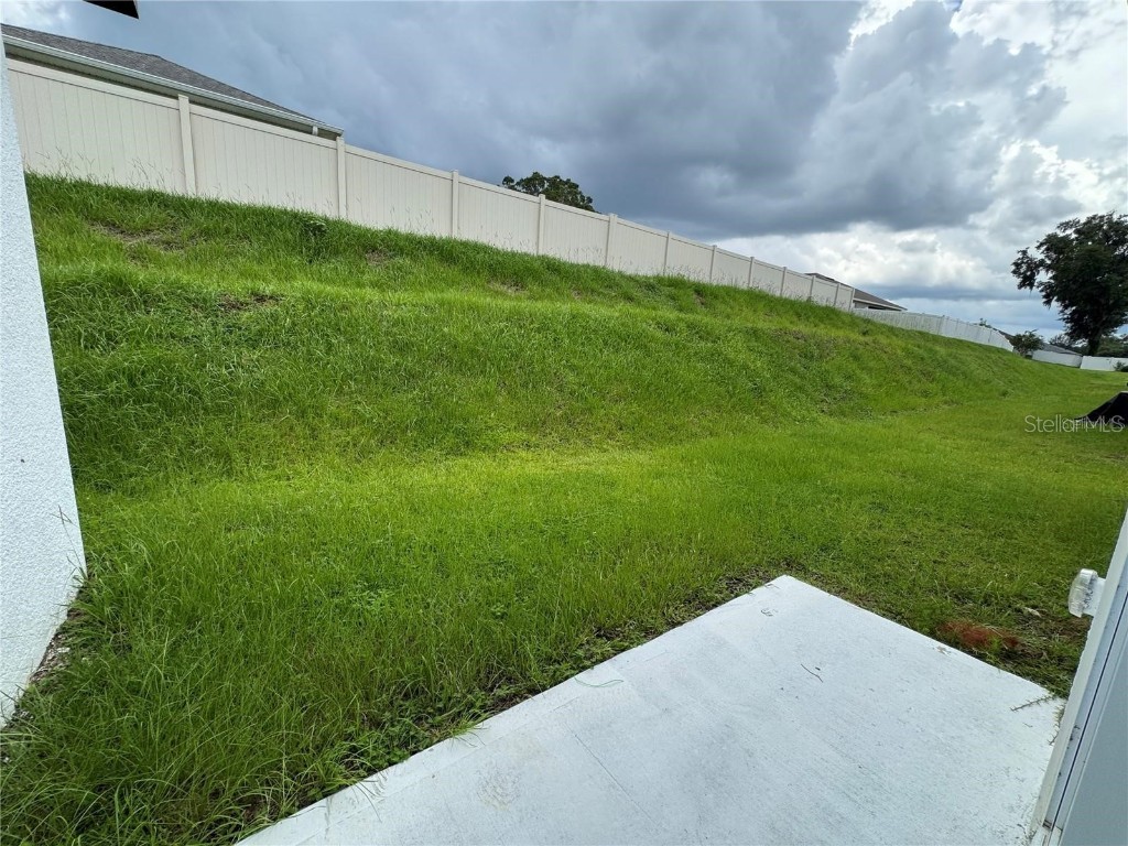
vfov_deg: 85.7
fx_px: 456
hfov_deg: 102.1
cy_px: 423
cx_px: 564
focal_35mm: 14
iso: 40
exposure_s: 1/451
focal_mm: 2.22
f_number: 2.2
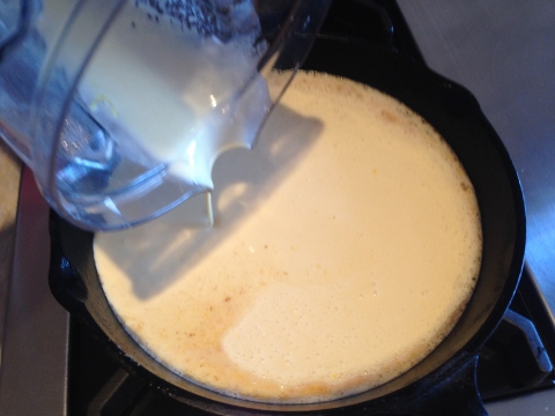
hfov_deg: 55.4
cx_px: 278
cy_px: 208
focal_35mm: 33
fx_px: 529
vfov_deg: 42.9
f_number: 2.4
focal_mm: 4.12
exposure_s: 1/20
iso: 80
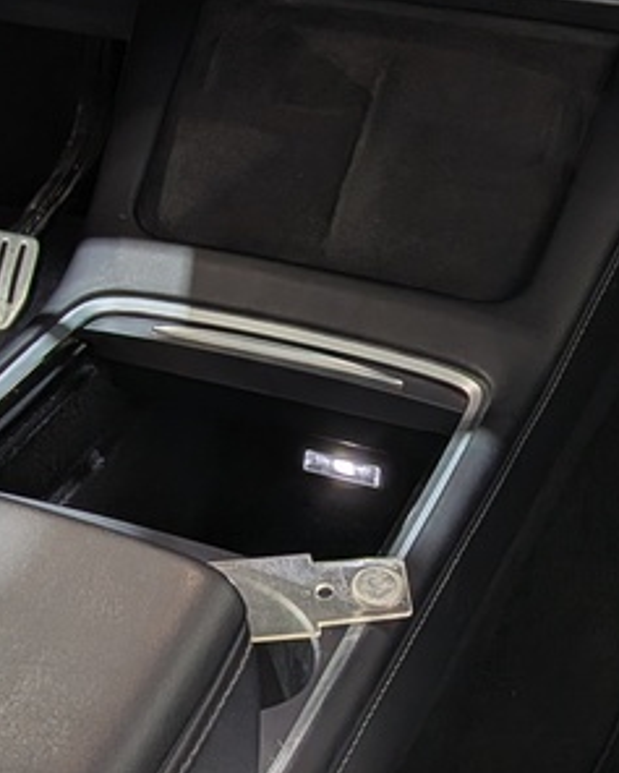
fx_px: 1854
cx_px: 136
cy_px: 8
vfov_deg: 22.7
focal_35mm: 81
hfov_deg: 18.8
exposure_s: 1/130
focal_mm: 4.53
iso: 27
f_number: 1.7
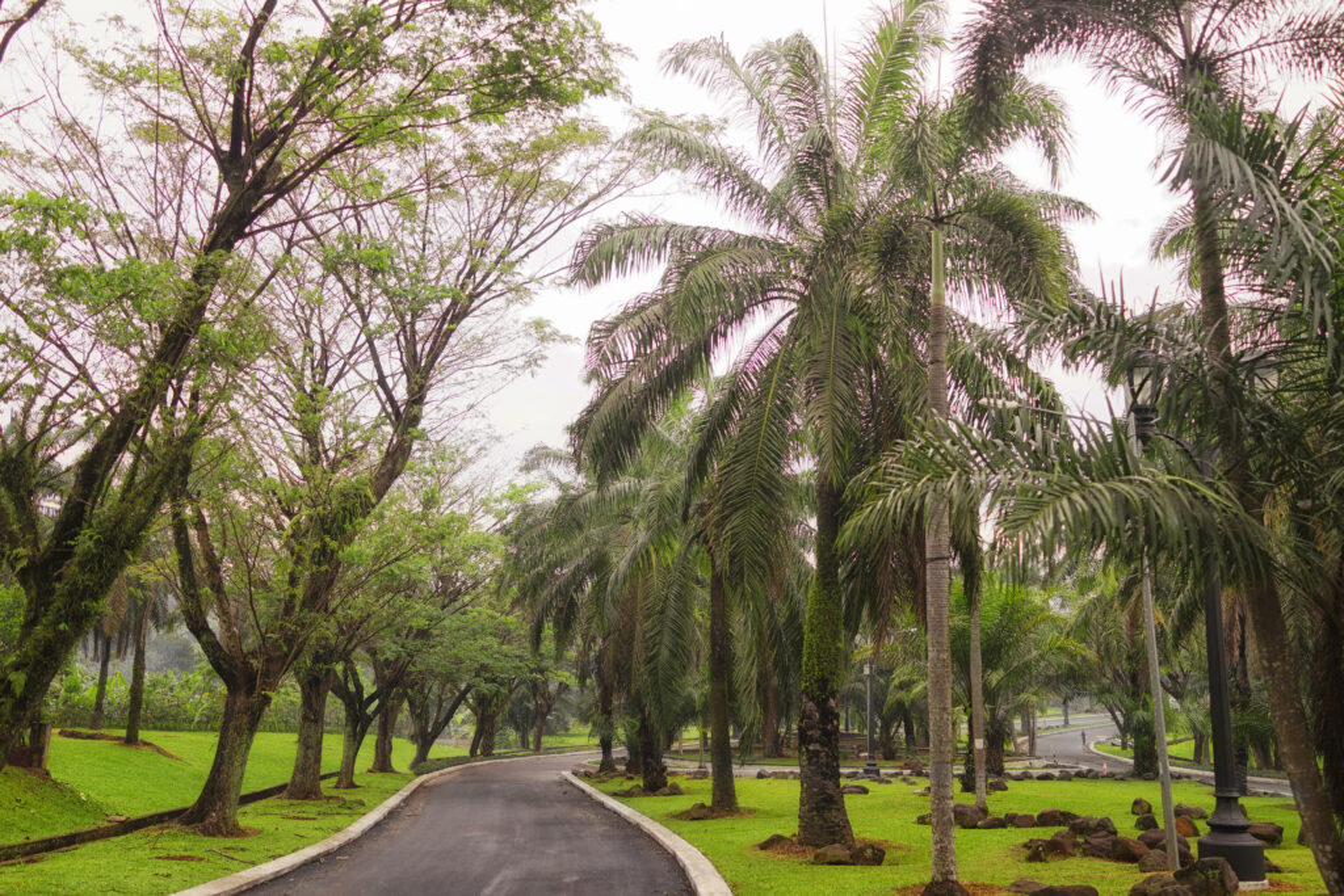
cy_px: 448
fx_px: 1307
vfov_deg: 37.9
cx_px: 672
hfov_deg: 54.4
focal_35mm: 35
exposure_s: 1/125
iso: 100
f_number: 2
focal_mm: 35
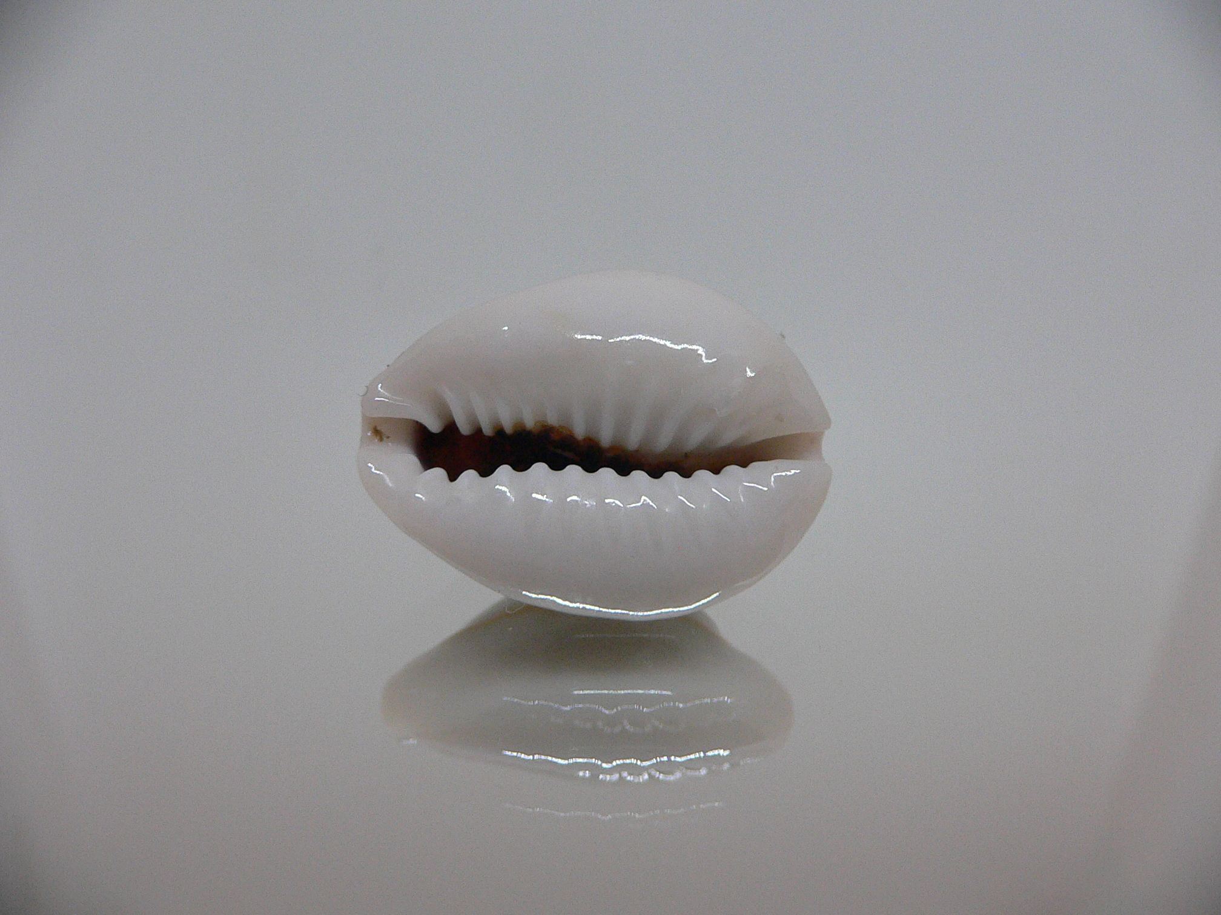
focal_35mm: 35
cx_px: 610
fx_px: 1235
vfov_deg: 40.7
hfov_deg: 52.6
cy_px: 458
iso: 200
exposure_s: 1/60
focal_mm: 4.6
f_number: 2.8
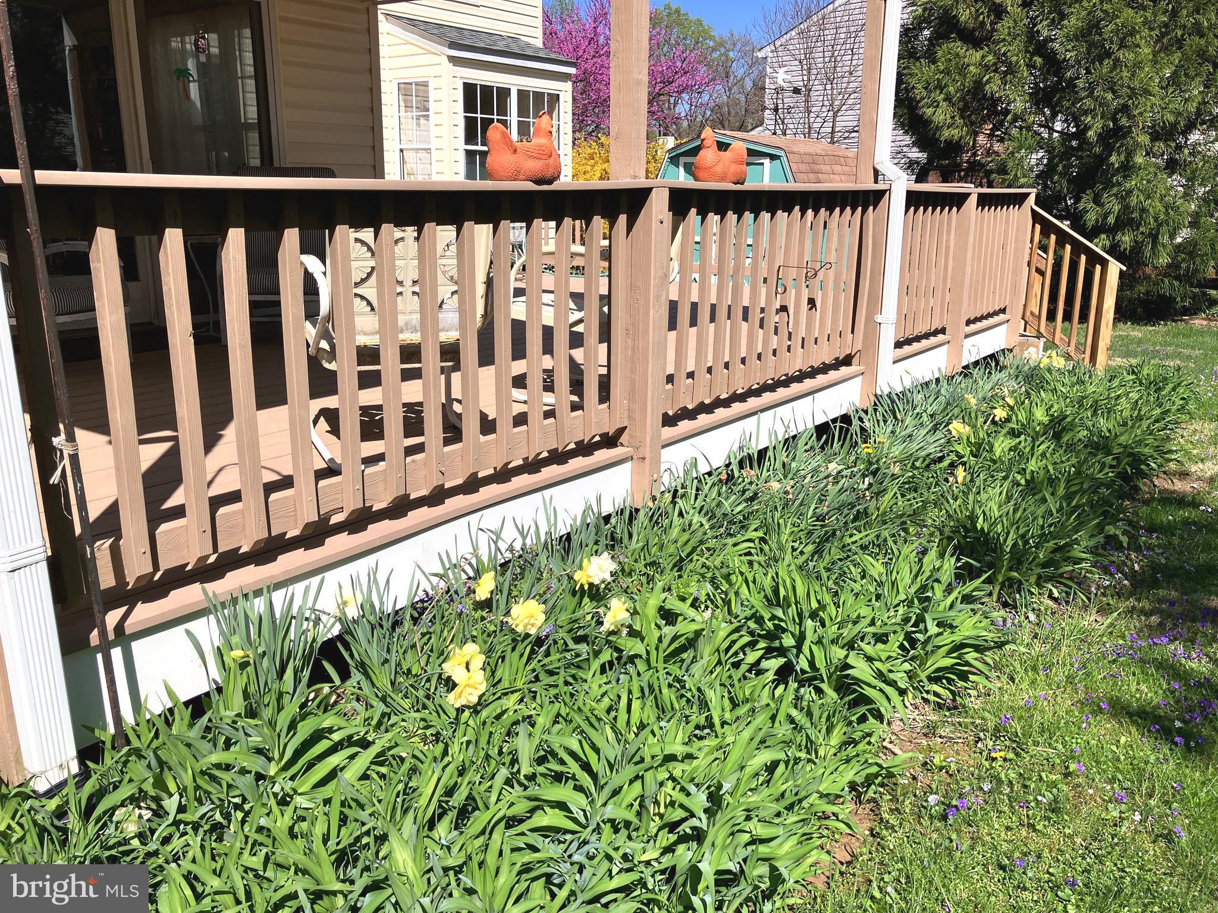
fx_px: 985
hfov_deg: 63.4
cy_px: 456
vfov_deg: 49.7
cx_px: 609
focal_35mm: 28
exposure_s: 1/2114
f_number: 1.8
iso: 32
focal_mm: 3.99
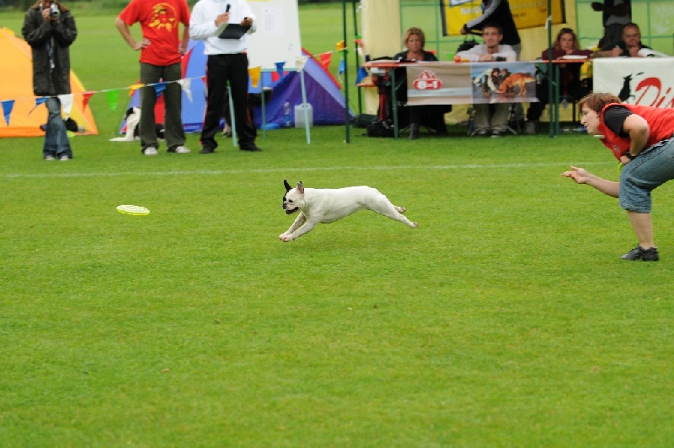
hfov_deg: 15.2
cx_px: 337
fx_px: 2524
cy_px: 224
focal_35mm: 135
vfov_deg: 10.1
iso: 400
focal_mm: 90
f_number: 2.8
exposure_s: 1/640
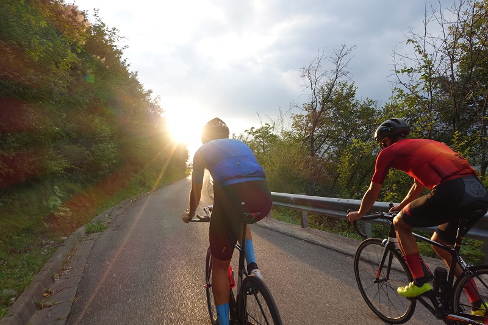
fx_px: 325
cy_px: 162
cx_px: 244
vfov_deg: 53.1
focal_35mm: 24
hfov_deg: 73.8
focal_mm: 8.8
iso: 125
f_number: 5.6
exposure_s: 1/125
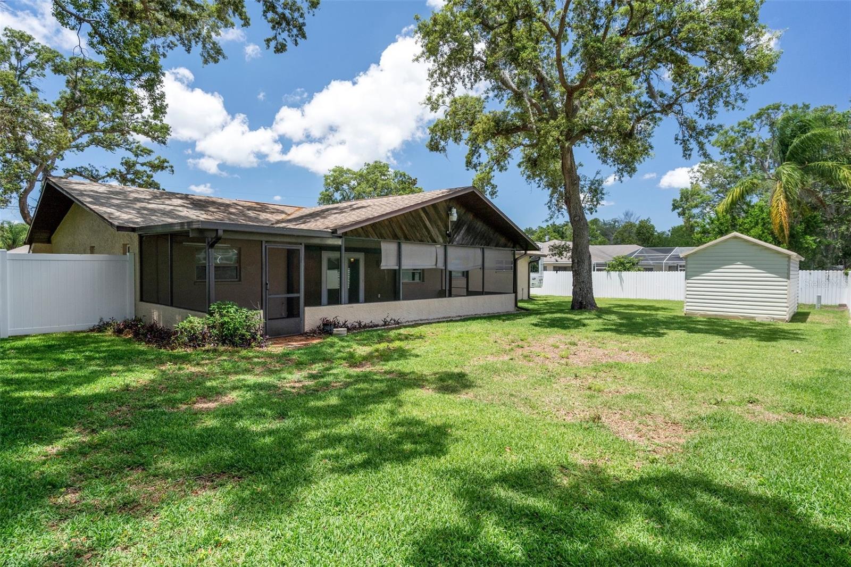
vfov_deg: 61.9
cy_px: 284
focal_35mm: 20
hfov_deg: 84.0
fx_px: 473
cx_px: 426
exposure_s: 1/250
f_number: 8
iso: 400
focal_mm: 20
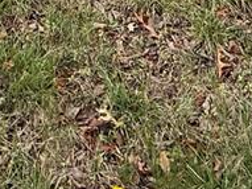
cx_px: 54
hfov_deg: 25.6
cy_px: -284
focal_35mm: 75
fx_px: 546
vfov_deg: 13.4
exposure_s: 1/651
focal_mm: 2.22
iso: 50
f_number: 2.2
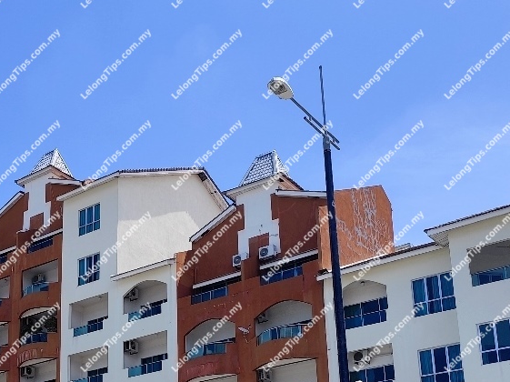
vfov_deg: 28.6
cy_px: 335
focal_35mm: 49
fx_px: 721
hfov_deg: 38.4
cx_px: 158
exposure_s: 1/1340
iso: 50
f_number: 1.65
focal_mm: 6.14
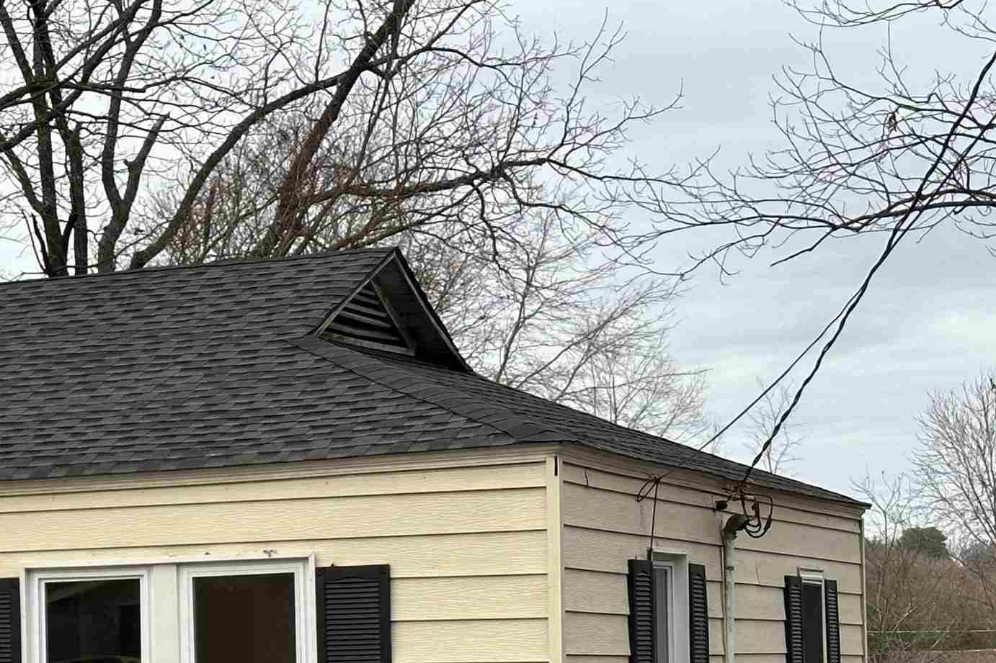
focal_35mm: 111
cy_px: 710
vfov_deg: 12.2
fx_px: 3070
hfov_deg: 17.8
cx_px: -69
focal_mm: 6.86
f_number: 1.78
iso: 50
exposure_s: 1/164
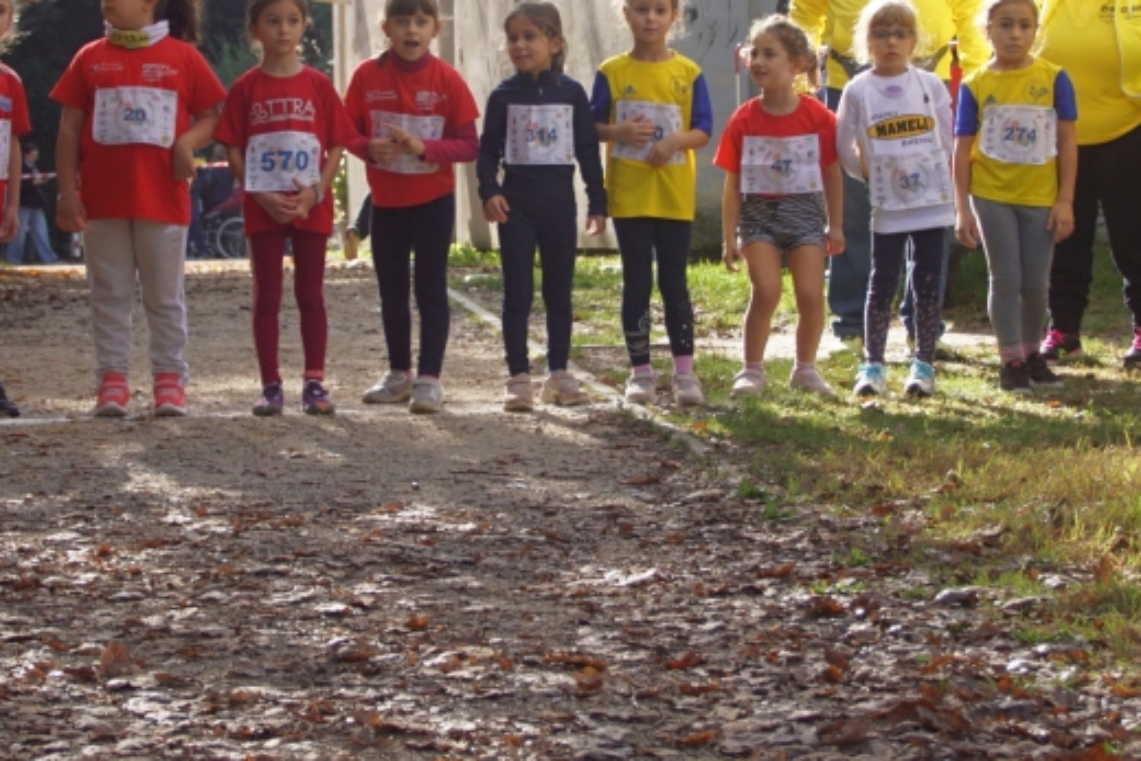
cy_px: 219
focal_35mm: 121
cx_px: 577
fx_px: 3841
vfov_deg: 11.3
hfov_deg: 16.9
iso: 200
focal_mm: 35
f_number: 4.5
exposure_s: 1/320
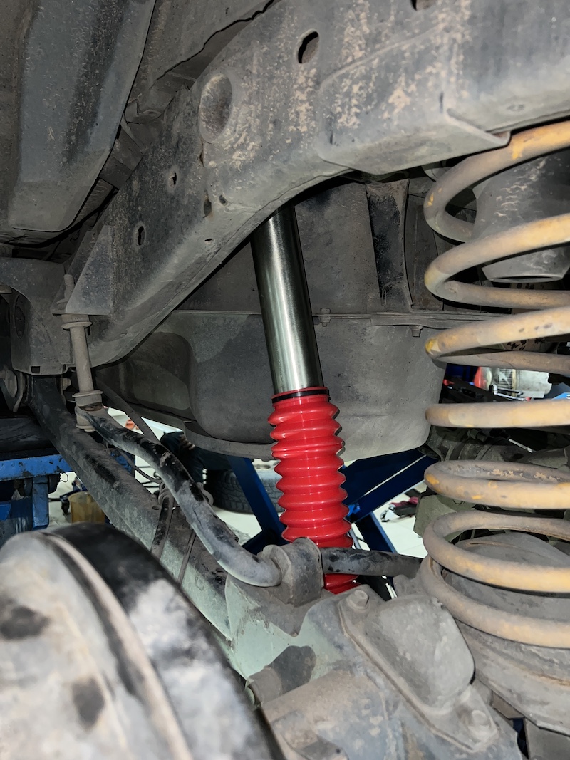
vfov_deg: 67.3
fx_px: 571
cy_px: 380
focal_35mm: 26
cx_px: 285
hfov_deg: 53.1
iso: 100
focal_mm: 5.7
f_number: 1.5
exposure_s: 1/17
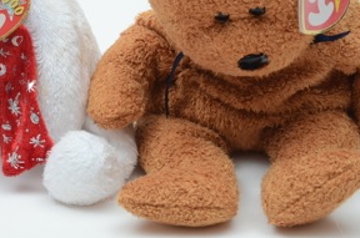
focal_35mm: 233
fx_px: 2326
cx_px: -16
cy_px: 14
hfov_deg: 8.8
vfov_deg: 5.9
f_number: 13
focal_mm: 70
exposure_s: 1/60
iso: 320
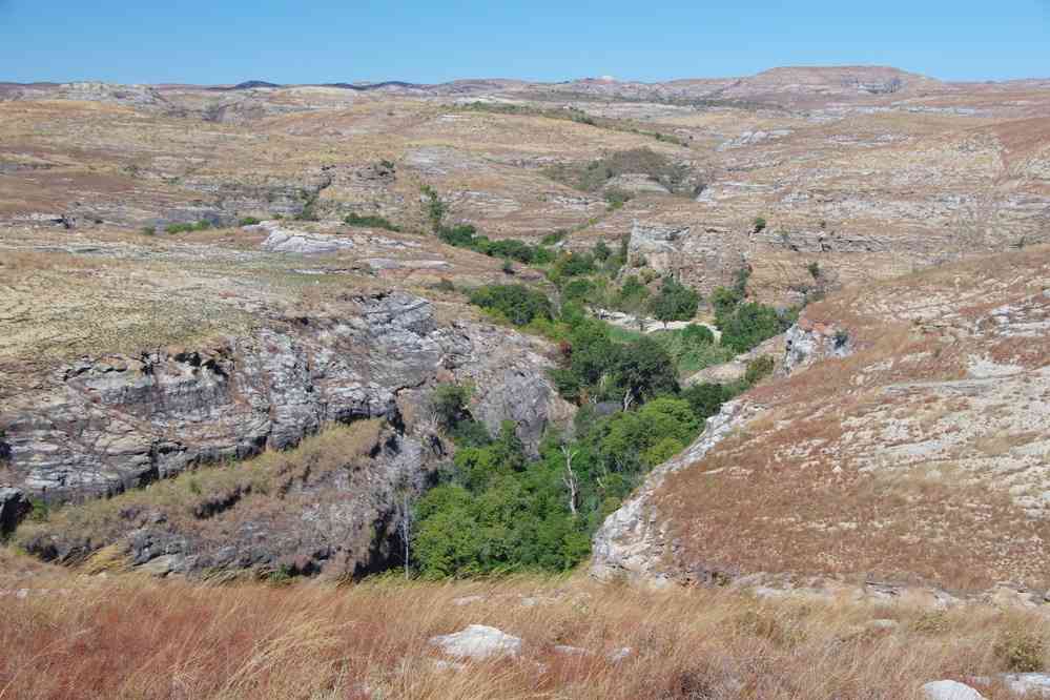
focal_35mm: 64
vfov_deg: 21.2
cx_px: 525
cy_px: 350
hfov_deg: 31.4
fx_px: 1867
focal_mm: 42.5
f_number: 11
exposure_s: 1/100
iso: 200
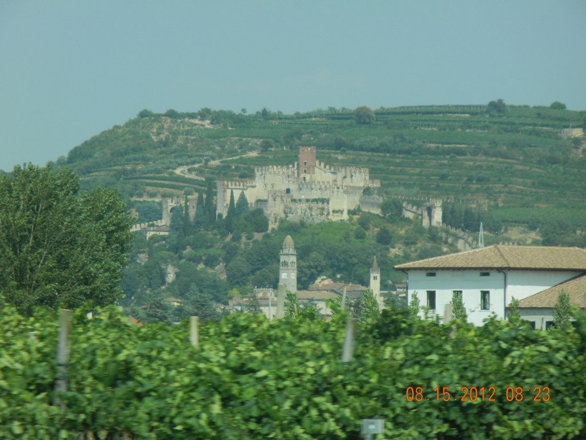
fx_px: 5079
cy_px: 220
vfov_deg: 5.0
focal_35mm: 300
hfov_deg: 6.6
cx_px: 293
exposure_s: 1/510
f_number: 5.6
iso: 160
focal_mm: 54
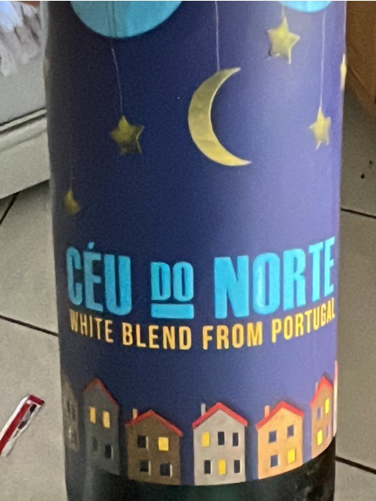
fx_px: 391
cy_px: 250
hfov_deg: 51.4
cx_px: 188
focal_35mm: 27
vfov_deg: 65.3
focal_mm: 1.54
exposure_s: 1/40
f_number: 2.4
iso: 1250
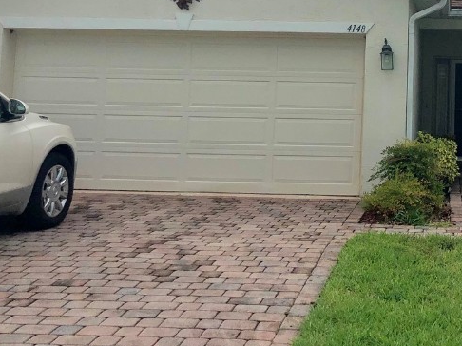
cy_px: 39
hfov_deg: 31.2
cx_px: 416
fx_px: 787
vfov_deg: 24.1
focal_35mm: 59
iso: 20
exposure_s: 1/2525
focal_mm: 4
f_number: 1.8
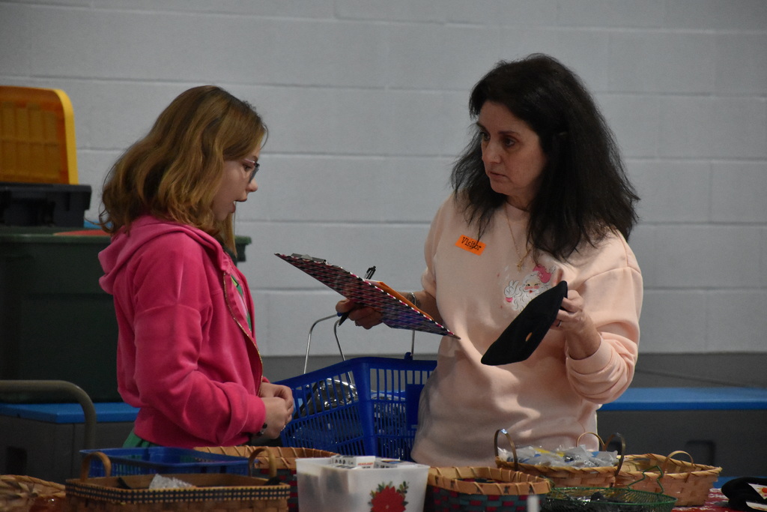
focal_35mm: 210
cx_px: 384
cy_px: 256
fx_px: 4474
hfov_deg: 9.8
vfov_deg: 6.5
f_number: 5.6
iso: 6400
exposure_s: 1/400
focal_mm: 140
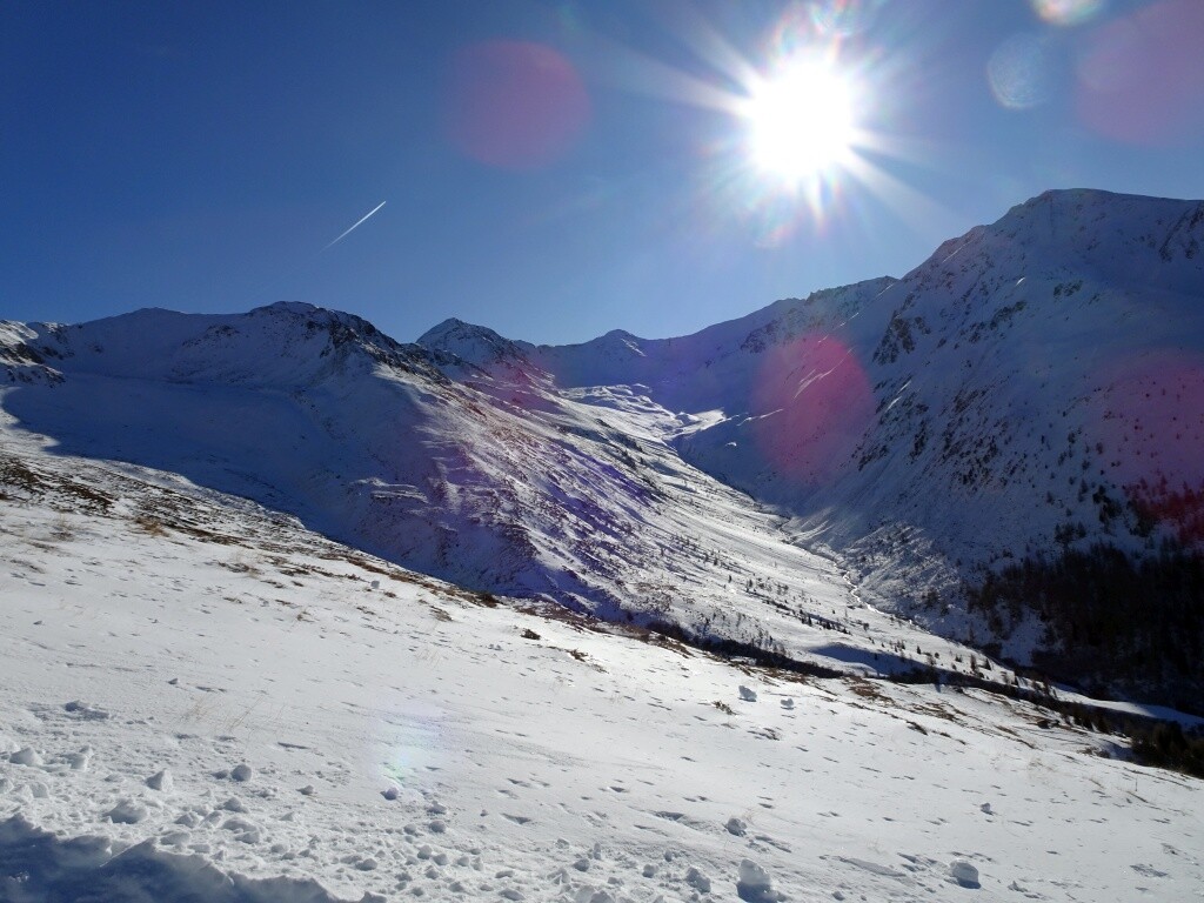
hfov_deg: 71.6
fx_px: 835
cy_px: 452
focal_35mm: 24
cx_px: 602
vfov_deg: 56.8
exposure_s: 1/2000
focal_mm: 4.1
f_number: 4
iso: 80
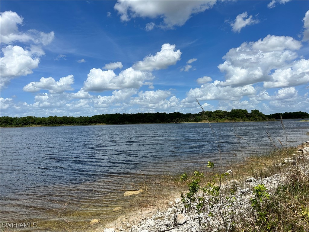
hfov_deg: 71.6
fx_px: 214
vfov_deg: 56.8
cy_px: 116
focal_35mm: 24
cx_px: 154
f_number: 1.78
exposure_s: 1/8929
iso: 80
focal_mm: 6.86
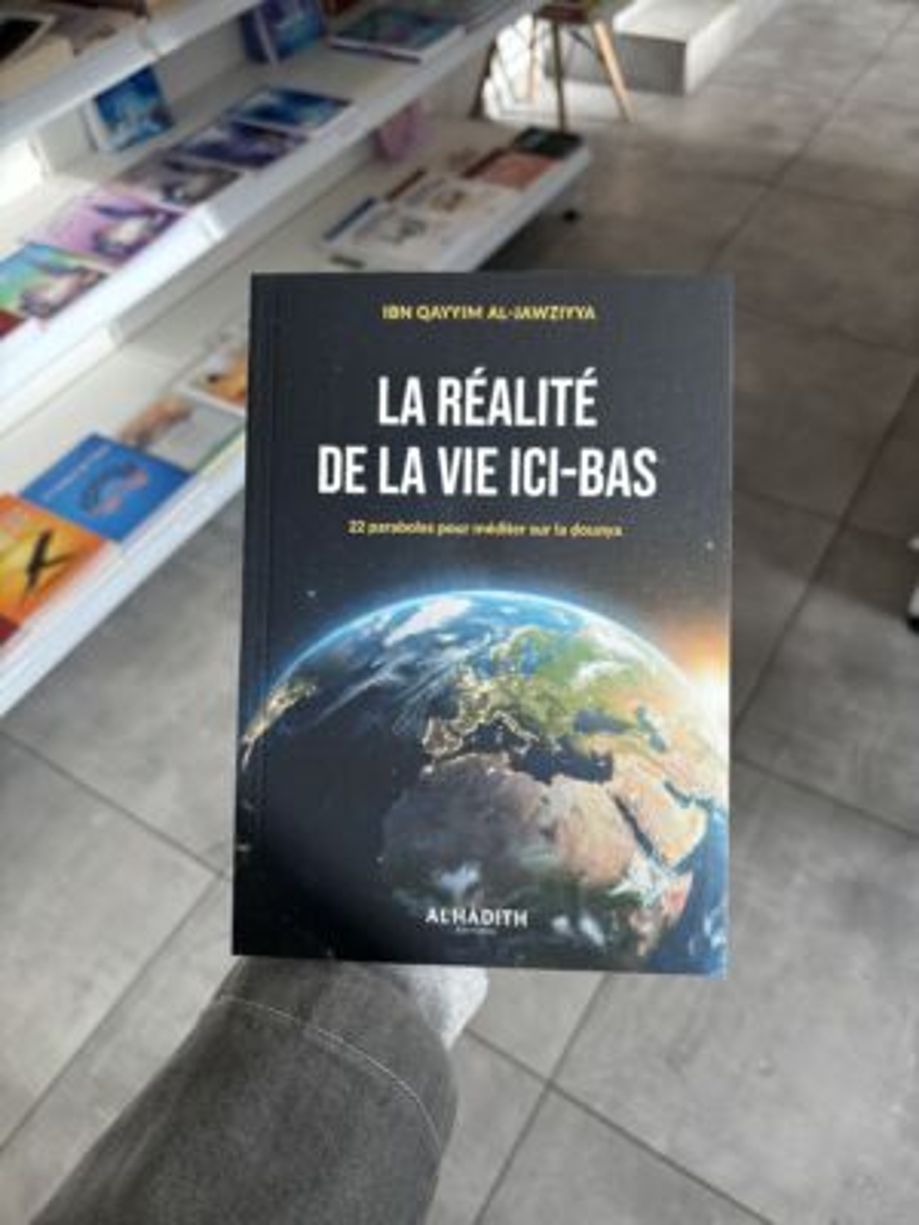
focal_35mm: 26
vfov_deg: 67.3
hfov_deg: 53.1
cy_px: 612
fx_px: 920
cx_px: 460
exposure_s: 1/221
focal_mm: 5.96
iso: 40
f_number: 1.6
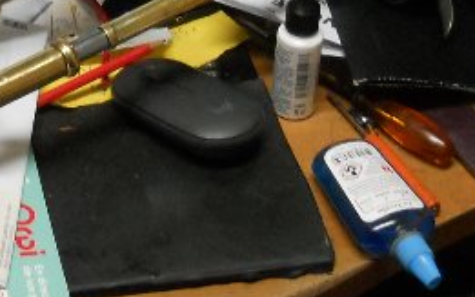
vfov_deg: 9.7
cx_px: 175
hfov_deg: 15.7
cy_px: -46
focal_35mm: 133
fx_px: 1721
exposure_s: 1/40
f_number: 3.1
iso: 400
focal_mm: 6.72
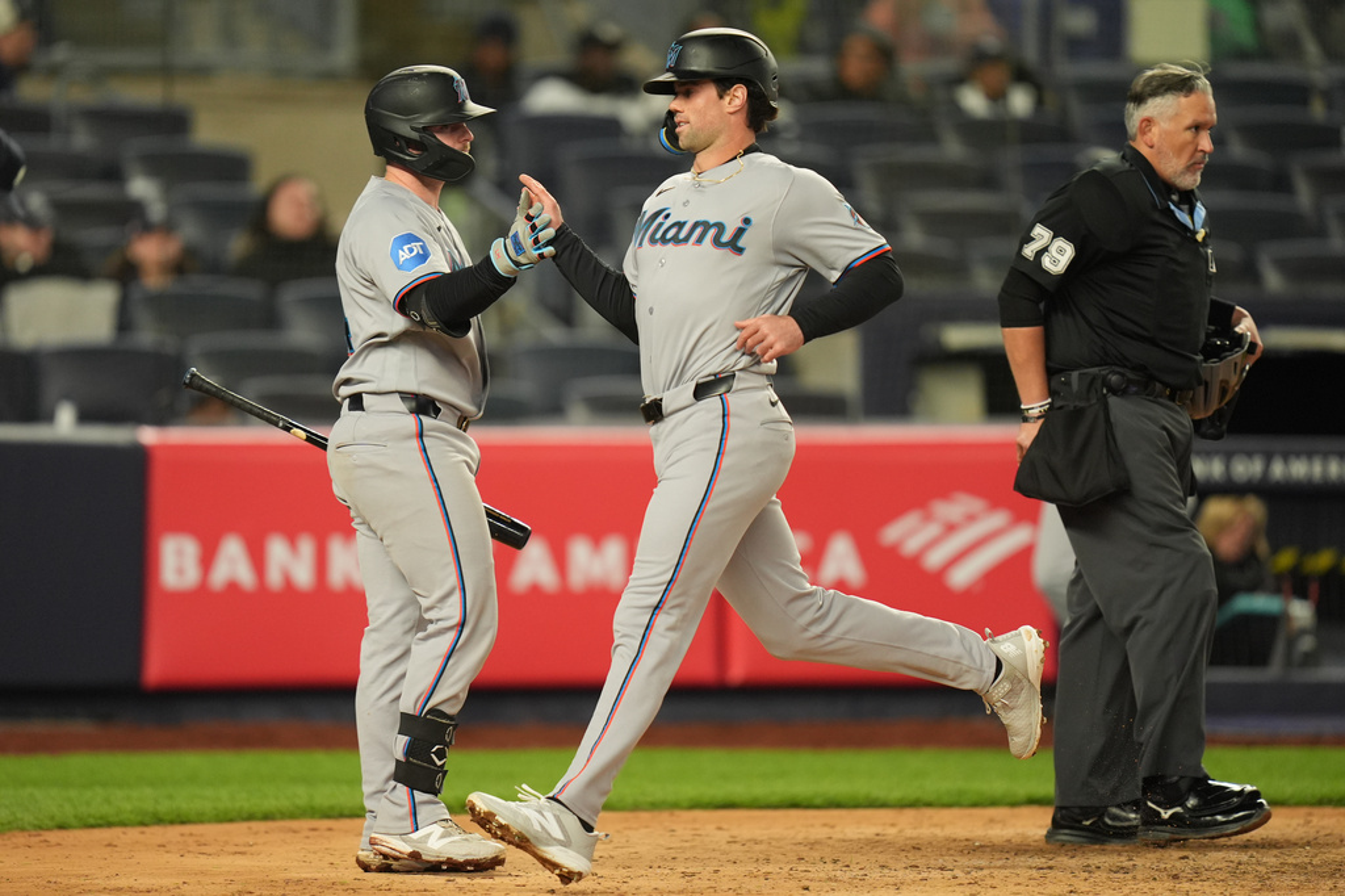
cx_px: 672
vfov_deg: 3.4
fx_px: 14939
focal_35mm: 400
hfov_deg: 5.2
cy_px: 448
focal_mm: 400
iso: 2000
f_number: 2.8
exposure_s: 1/2000
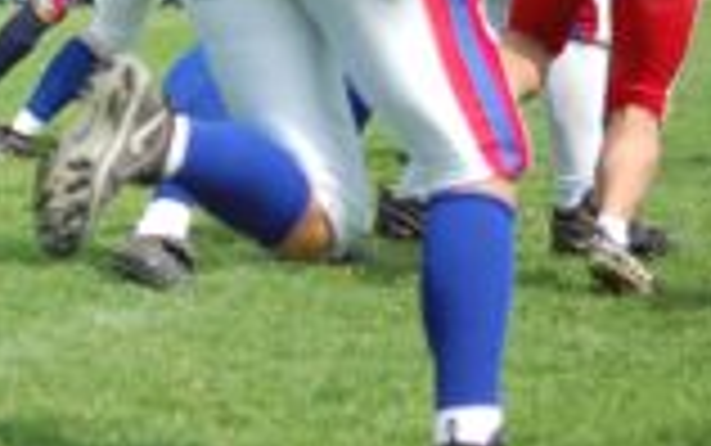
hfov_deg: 6.8
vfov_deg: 4.3
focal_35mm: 306
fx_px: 5934
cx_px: -259
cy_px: -95
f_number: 4.5
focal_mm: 70
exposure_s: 1/1000
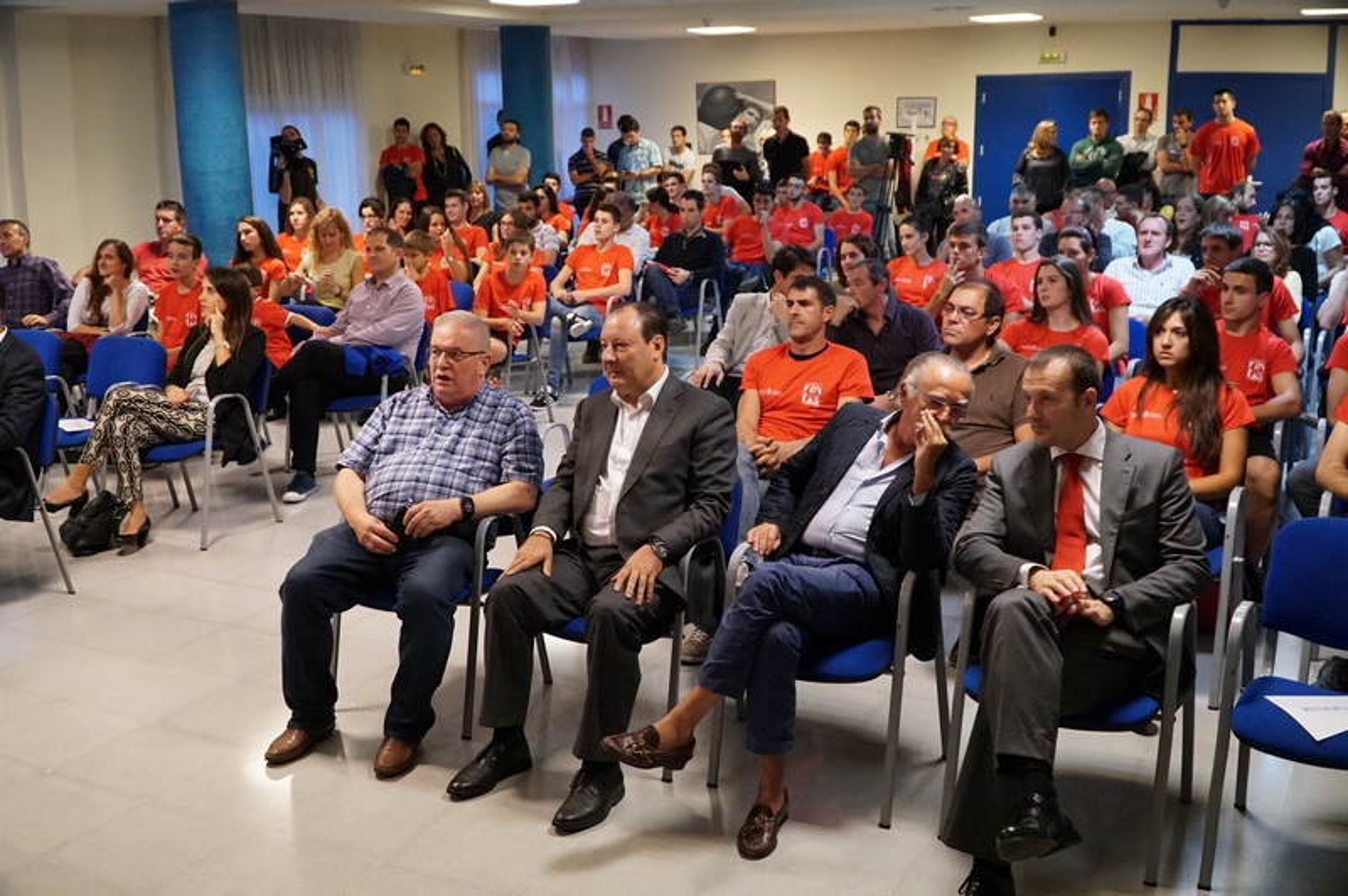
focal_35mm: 34
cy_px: 448
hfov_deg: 55.1
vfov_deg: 38.3
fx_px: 1291
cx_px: 674
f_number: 4
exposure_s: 1/160
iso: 6400
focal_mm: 23
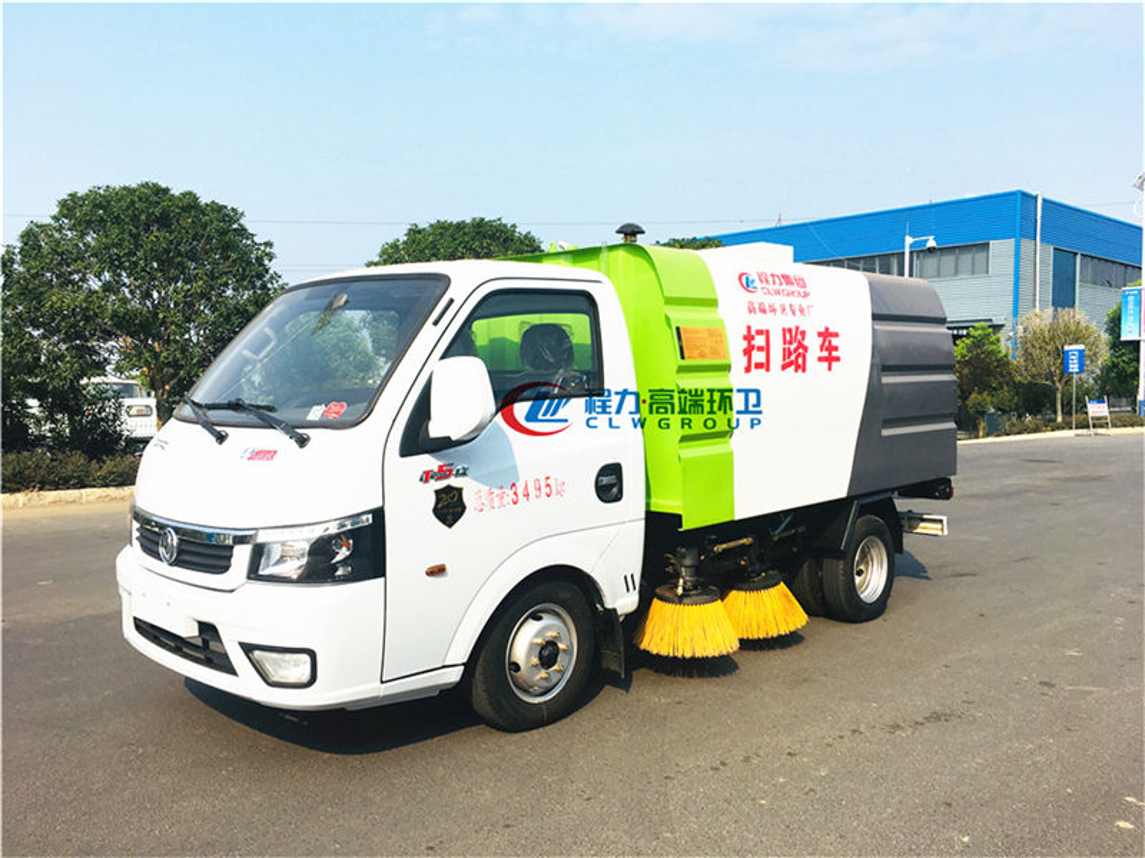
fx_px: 959
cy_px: 429
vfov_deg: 48.2
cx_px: 572
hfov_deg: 61.7
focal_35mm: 29
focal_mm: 4.15
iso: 25
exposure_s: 1/1876
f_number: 2.2
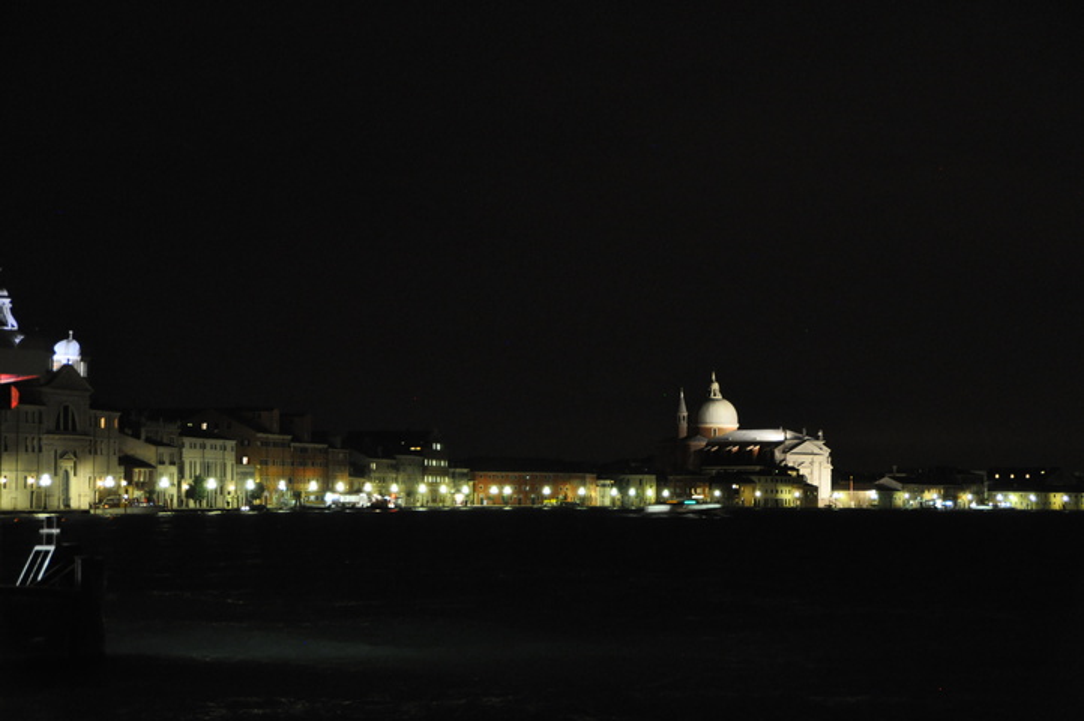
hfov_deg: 27.0
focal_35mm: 75
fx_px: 2256
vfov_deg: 18.1
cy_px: 360
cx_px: 542
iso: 1600
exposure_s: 1/1.6
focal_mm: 50
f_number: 4.8
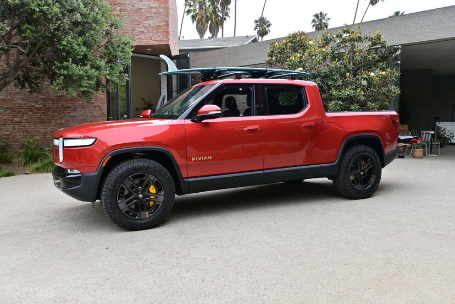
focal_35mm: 31
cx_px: 228
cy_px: 152
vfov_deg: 42.6
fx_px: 389
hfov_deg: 60.7
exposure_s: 1/320
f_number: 10
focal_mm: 20.5
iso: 400
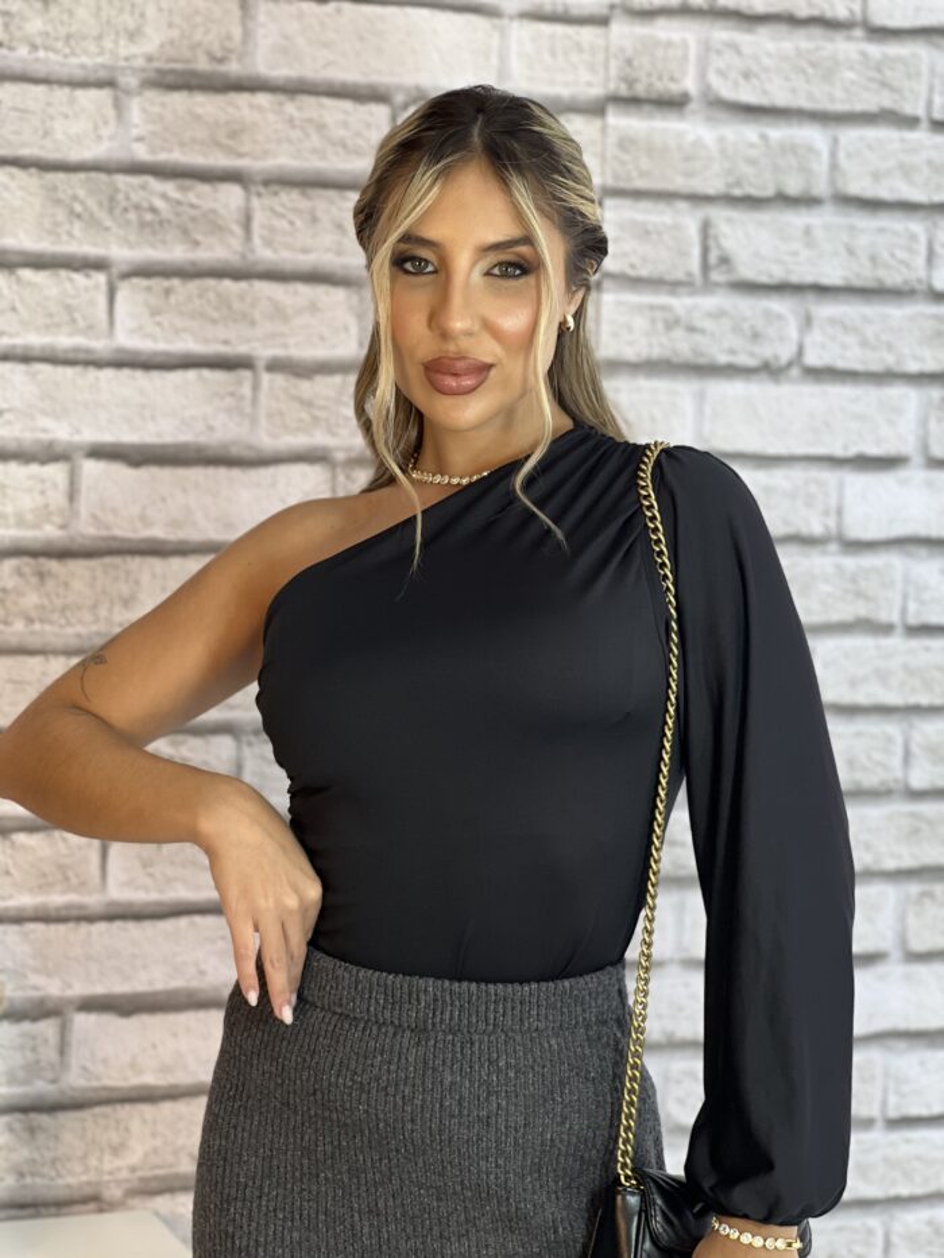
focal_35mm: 77
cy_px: 629
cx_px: 472
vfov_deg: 25.3
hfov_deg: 19.1
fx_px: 2799
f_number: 2.8
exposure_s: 1/120
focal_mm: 9
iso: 100
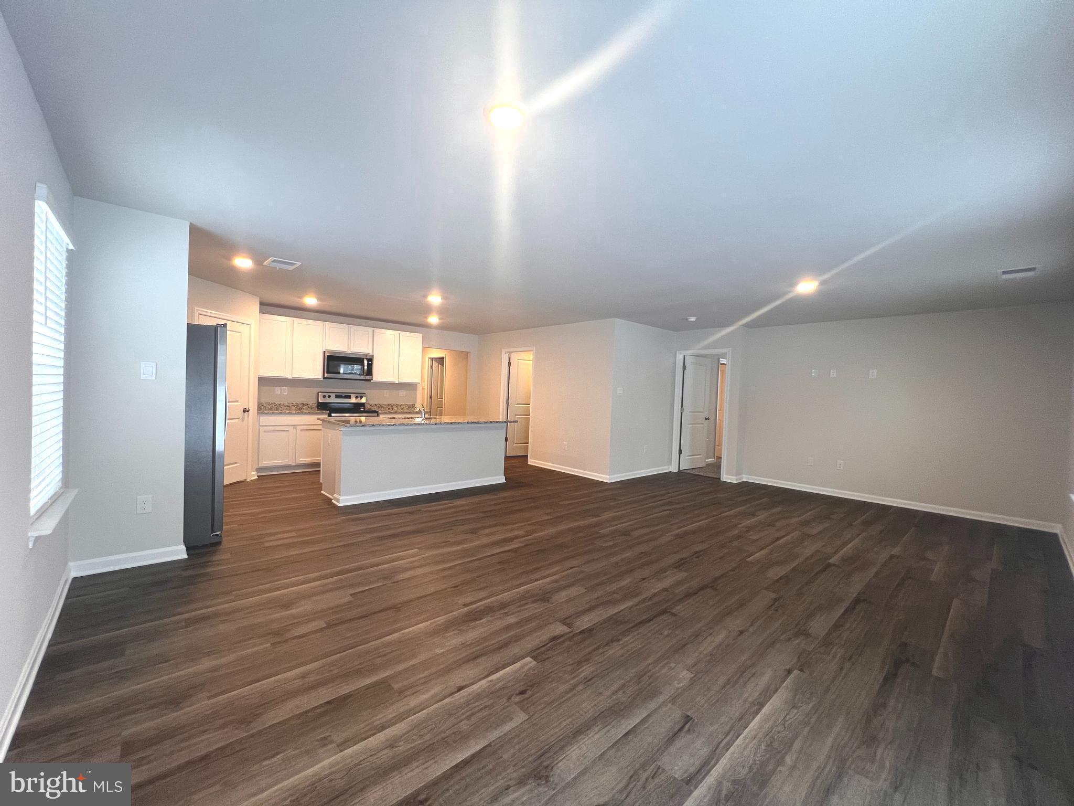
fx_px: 403
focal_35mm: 13
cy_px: 403
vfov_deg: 89.9
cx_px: 537
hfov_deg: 106.2
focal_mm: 1.57
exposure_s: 1/60
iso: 200
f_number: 1.8
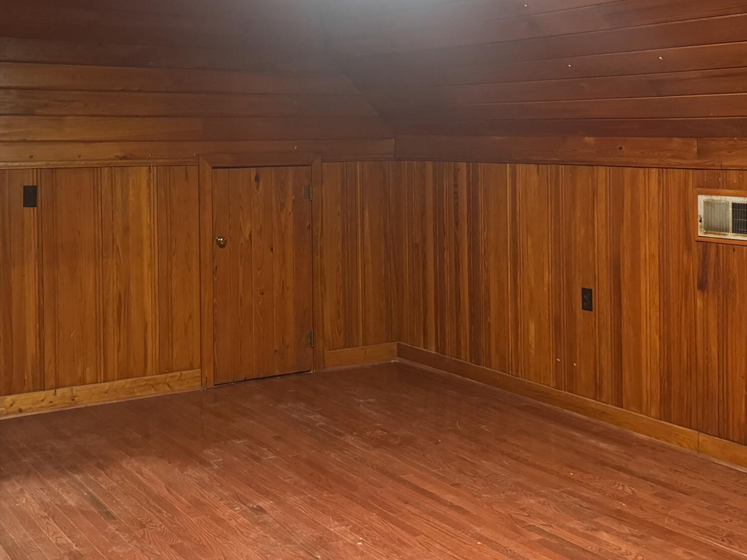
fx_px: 1036
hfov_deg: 39.5
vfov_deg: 30.0
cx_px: 313
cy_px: 178
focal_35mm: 48
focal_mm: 6.76
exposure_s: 1/40
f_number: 1.78
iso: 800
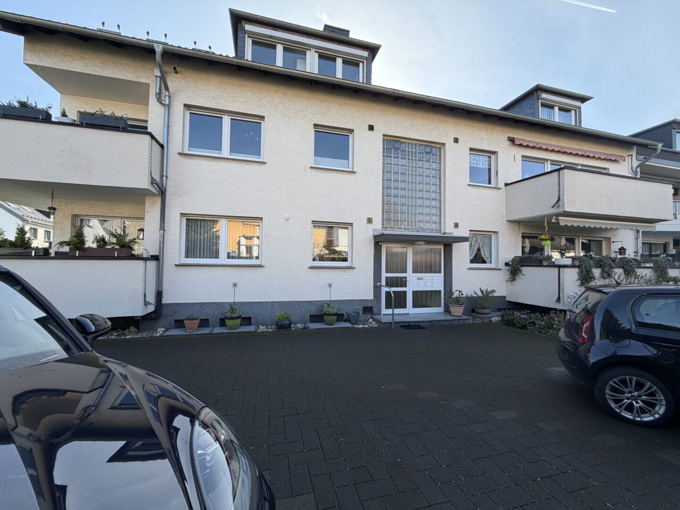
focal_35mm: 14
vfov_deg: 85.7
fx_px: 275
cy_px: 255
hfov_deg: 102.1
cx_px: 340
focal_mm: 2.22
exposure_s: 1/502
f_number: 2.2
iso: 64
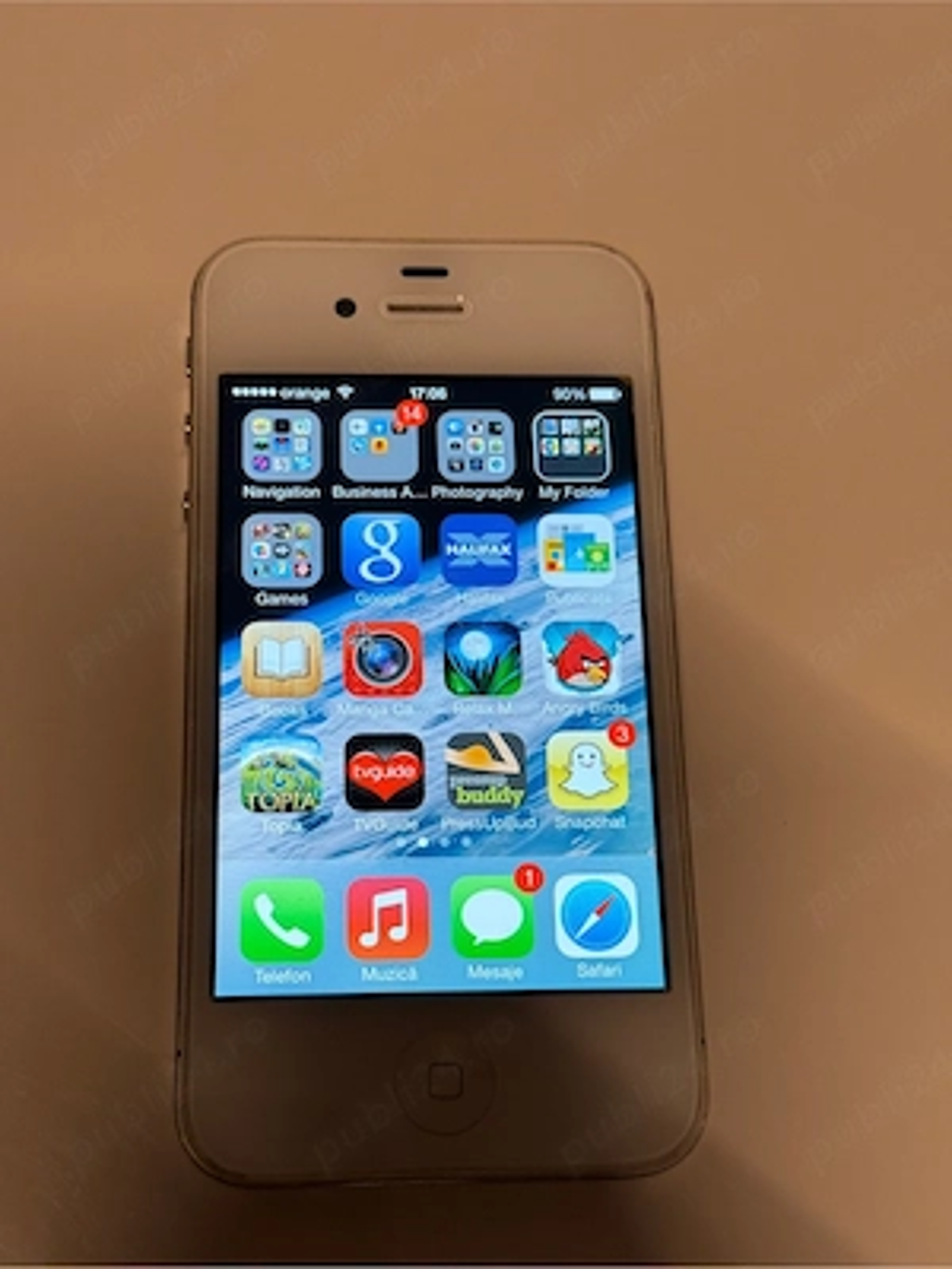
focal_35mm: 48
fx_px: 1760
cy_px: 634
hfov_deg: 30.3
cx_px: 476
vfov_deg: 39.7
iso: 80
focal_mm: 6.76
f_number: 1.78
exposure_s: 1/100
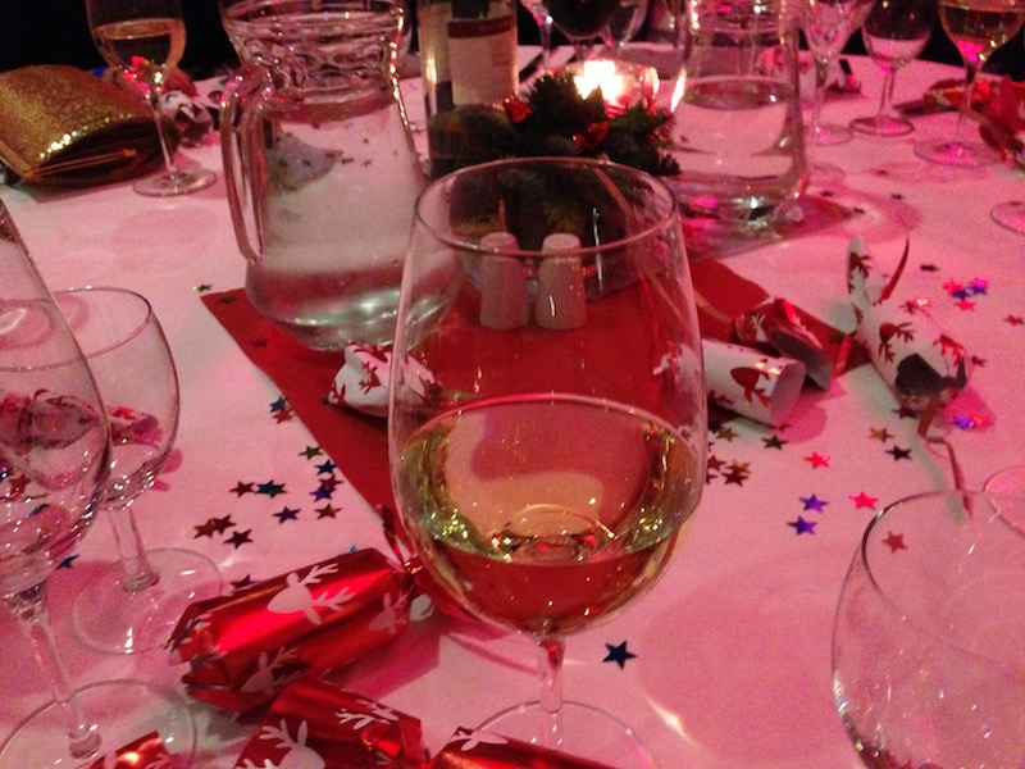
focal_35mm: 33
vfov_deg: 42.9
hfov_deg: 55.4
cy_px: 384
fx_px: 977
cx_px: 512
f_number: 2.4
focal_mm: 4.12
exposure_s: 1/15
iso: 800
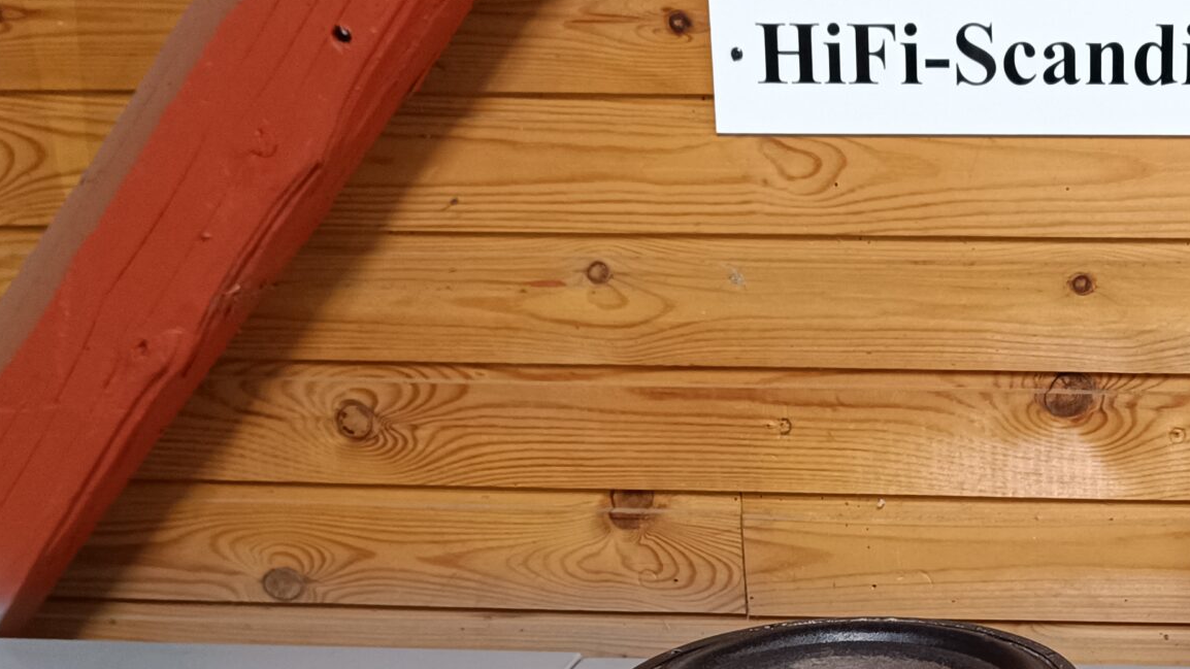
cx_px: 1084
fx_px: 1830
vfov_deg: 20.4
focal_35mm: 58
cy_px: 570
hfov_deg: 34.0
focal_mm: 5.59
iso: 744
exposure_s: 1/33.3
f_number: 1.88
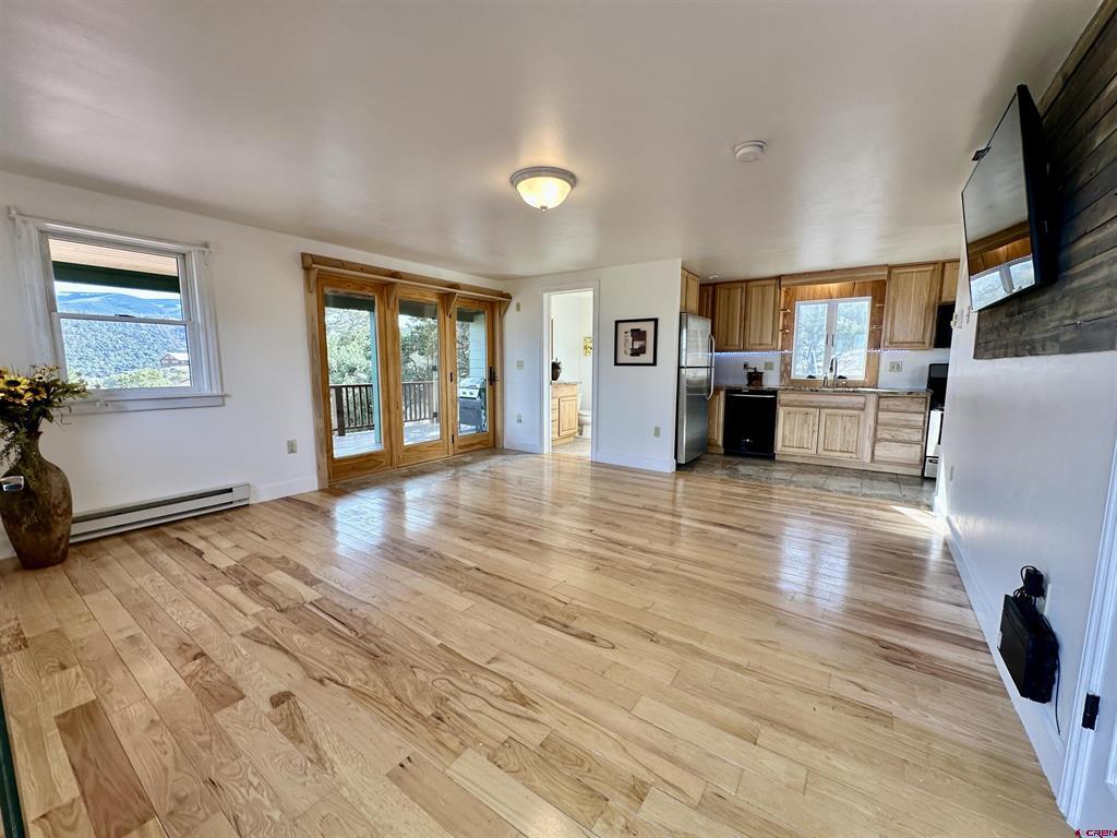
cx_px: 558
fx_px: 452
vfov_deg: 85.7
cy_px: 419
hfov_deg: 102.1
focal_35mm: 14
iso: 50
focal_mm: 2.22
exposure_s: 1/120
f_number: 2.2
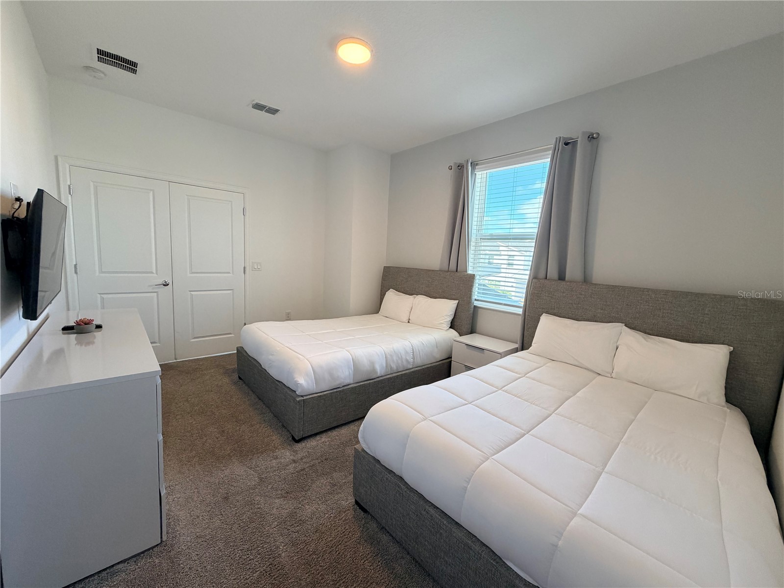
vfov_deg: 85.7
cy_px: 294
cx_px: 392
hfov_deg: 102.1
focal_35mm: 14
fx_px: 317
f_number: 2.2
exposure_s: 1/121
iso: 200
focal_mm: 2.22
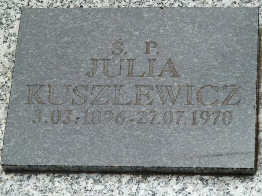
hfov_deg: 13.4
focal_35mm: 147
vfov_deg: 10.1
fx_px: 1113
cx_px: 131
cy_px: 98
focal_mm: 24.1
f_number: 4.5
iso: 80
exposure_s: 1/160
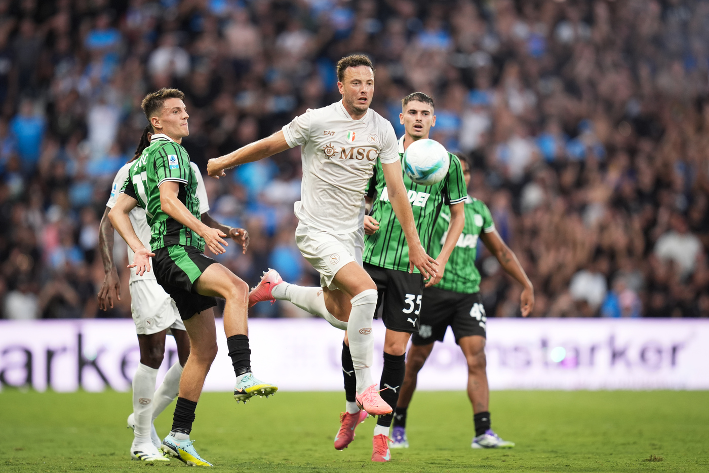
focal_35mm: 400
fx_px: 7876
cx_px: 354
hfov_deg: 5.2
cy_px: 236
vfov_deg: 3.4
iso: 2000
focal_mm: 400
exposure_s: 1/1250
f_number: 3.2
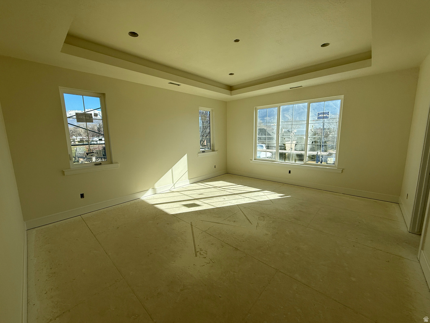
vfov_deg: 85.7
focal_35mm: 14
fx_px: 174
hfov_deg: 102.1
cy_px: 162
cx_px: 215
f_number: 2.2
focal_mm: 2.22
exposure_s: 1/1017
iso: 50
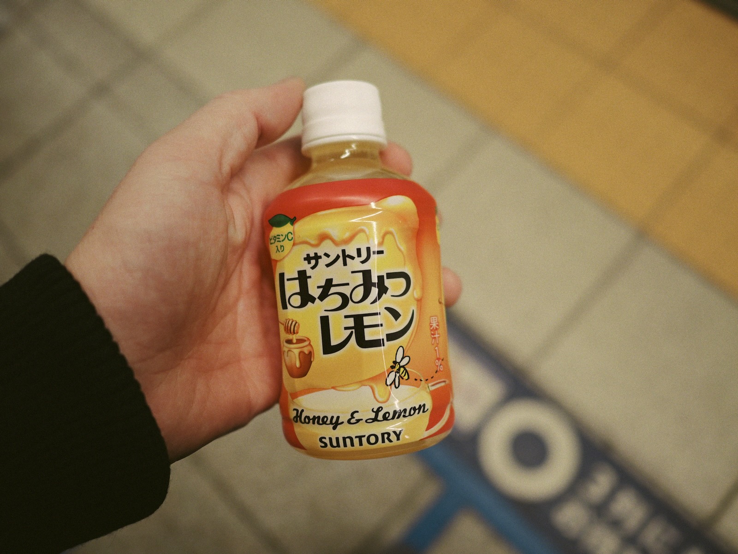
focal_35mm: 30
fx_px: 640
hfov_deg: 59.9
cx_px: 369
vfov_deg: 46.8
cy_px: 277
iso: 100
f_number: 1.7
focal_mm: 15
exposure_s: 1/60
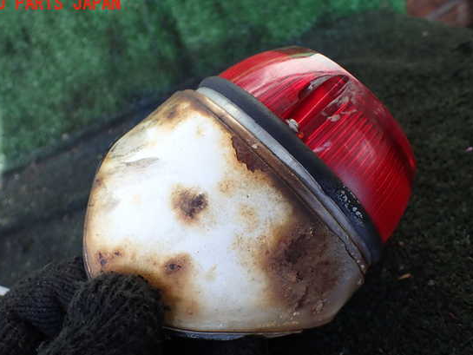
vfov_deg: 42.9
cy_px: 188
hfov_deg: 55.3
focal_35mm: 33
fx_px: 451
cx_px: 223
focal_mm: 5.4
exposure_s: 1/160
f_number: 2.3
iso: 100
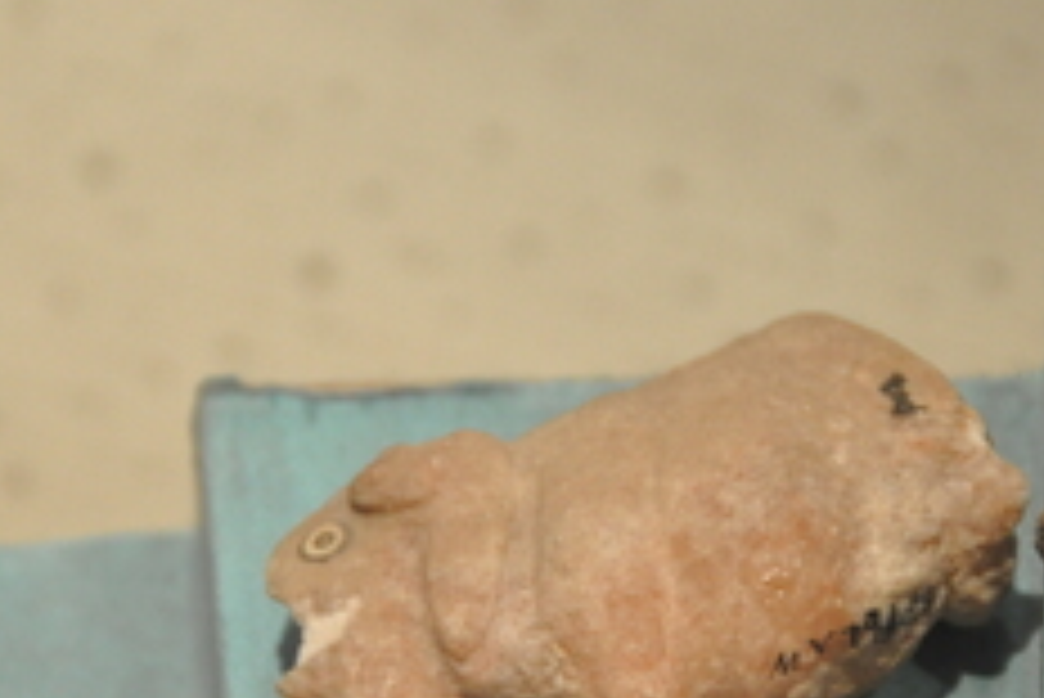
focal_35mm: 482
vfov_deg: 2.9
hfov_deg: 4.3
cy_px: 558
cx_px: 734
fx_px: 13986
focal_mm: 170
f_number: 5.6
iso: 1600
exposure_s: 1/80
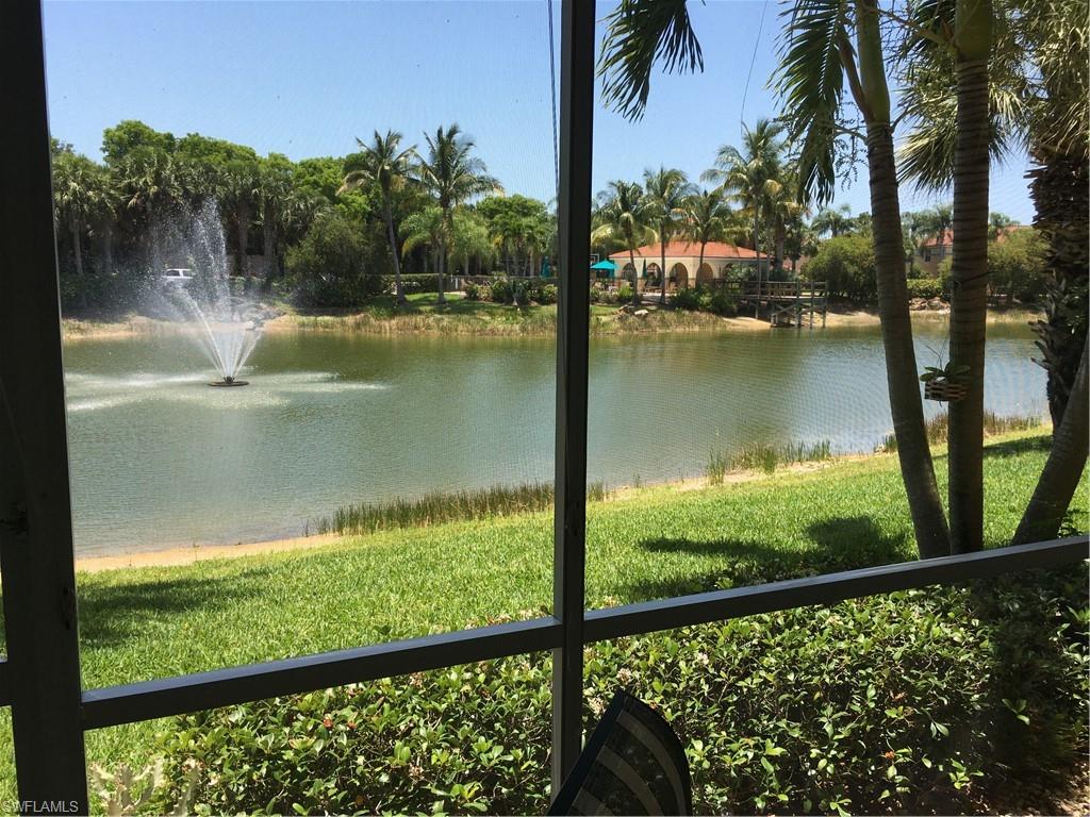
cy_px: 408
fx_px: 913
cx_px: 545
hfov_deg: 61.7
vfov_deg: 48.2
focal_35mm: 29
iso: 25
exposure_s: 1/705
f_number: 2.2
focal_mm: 4.15
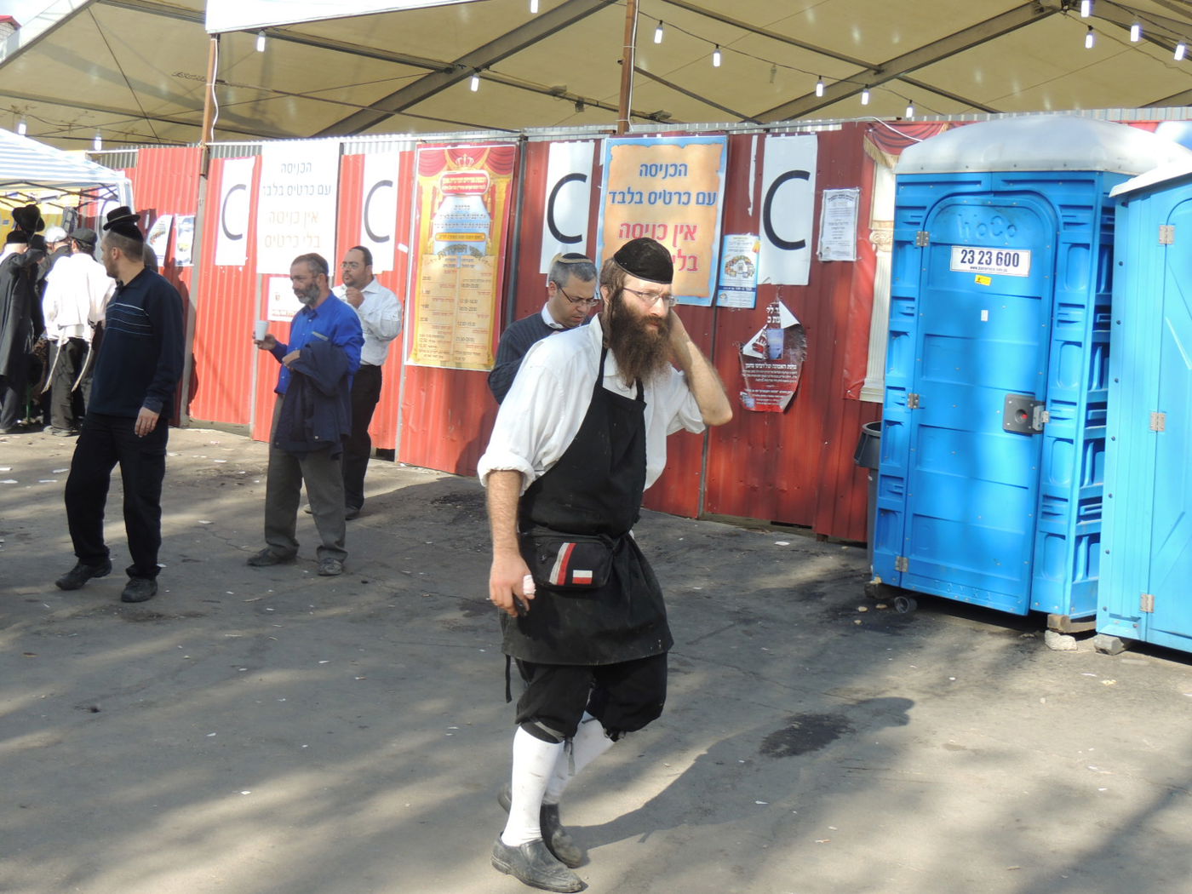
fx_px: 1722
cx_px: 596
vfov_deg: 29.1
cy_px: 447
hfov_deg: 38.2
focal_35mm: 50
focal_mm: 8.9
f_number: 3.6
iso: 100
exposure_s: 1/400
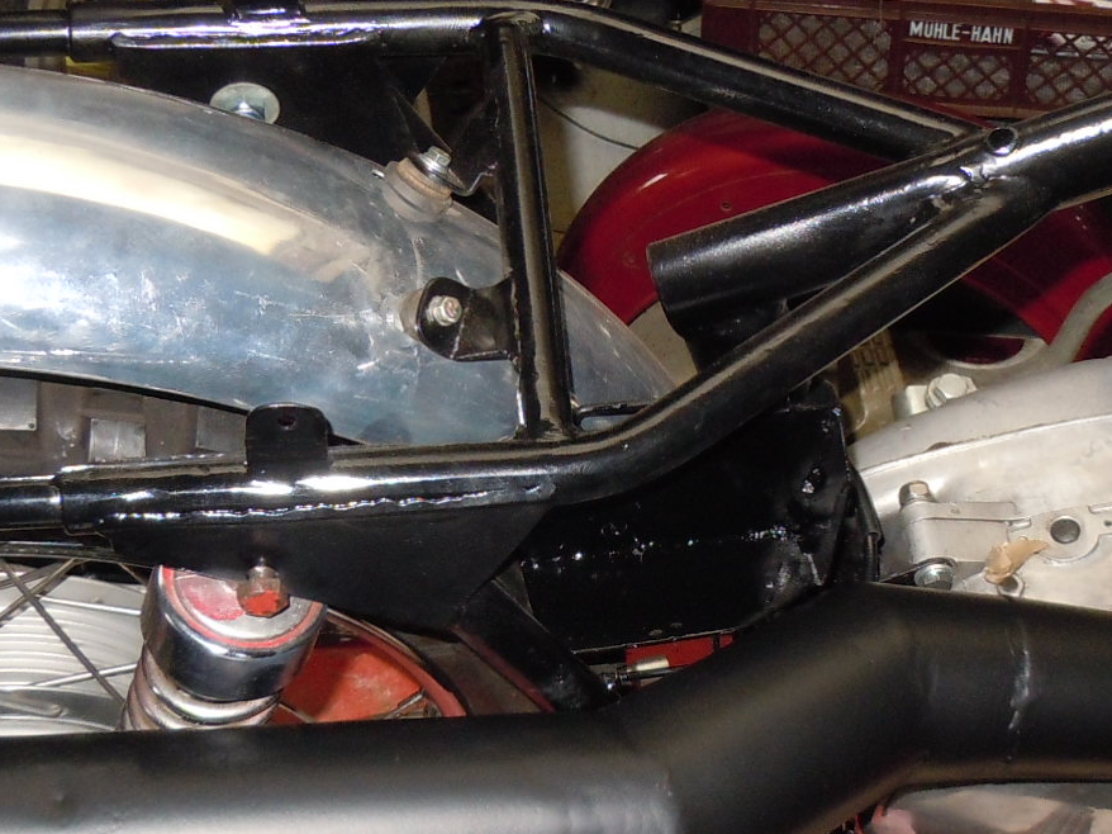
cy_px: 461
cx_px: 673
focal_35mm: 70
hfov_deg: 27.7
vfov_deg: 21.0
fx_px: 2248
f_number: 3.5
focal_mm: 5.4
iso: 250
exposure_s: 1/30
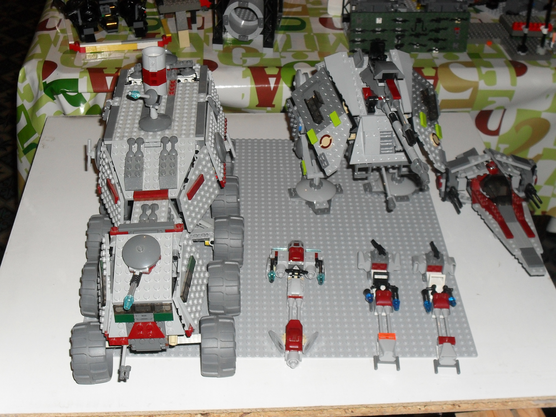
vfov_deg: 29.7
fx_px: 787
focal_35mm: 49
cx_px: 278
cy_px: 208
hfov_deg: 38.9
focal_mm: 8.7
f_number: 3.9
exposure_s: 1/45
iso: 200
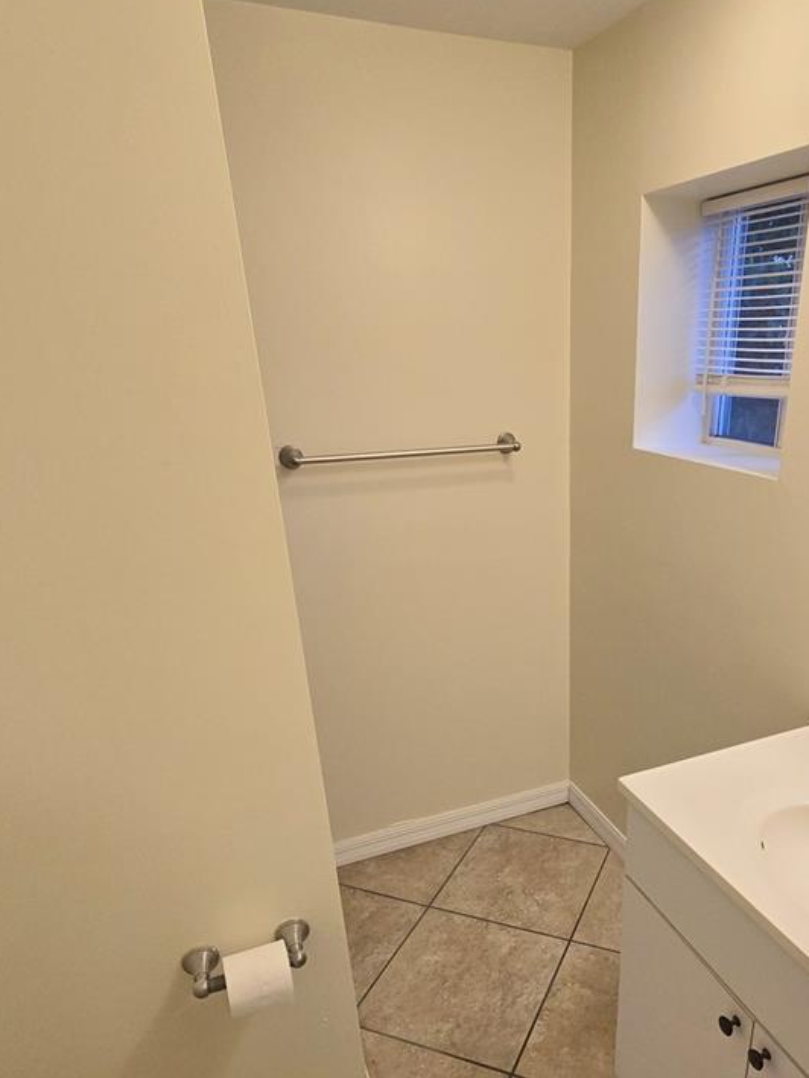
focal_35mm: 22
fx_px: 685
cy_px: 678
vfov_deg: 75.0
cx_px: 552
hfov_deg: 59.4
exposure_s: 1/120
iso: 100
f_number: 2.2
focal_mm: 2.2
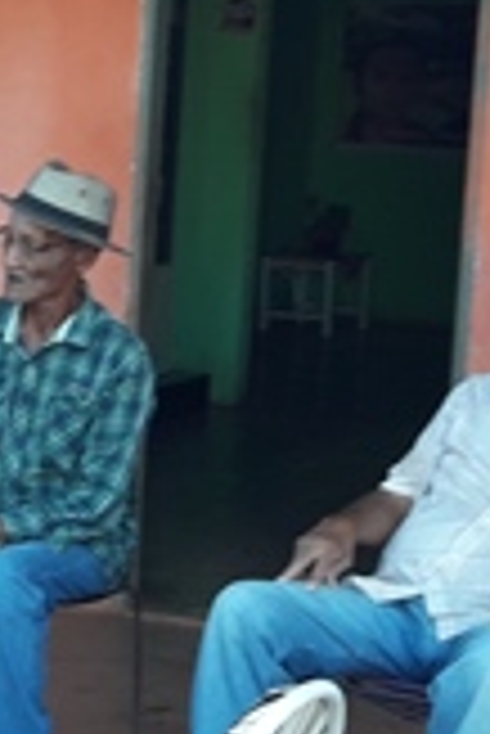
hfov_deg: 11.8
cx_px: -76
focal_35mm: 114
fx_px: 2322
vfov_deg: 17.9
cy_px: 329
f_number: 1.9
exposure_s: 1/60
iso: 40
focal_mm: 3.7
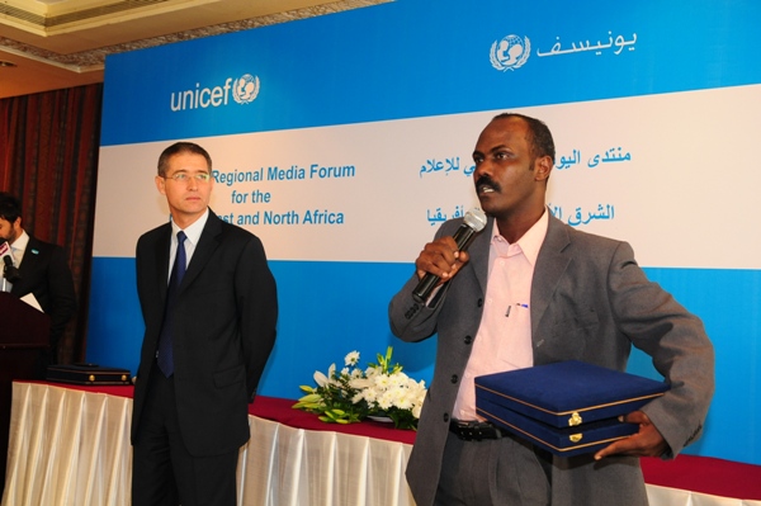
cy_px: 253
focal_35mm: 45
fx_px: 950
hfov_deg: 43.6
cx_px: 380
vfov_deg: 29.8
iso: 800
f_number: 4
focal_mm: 30
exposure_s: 1/60
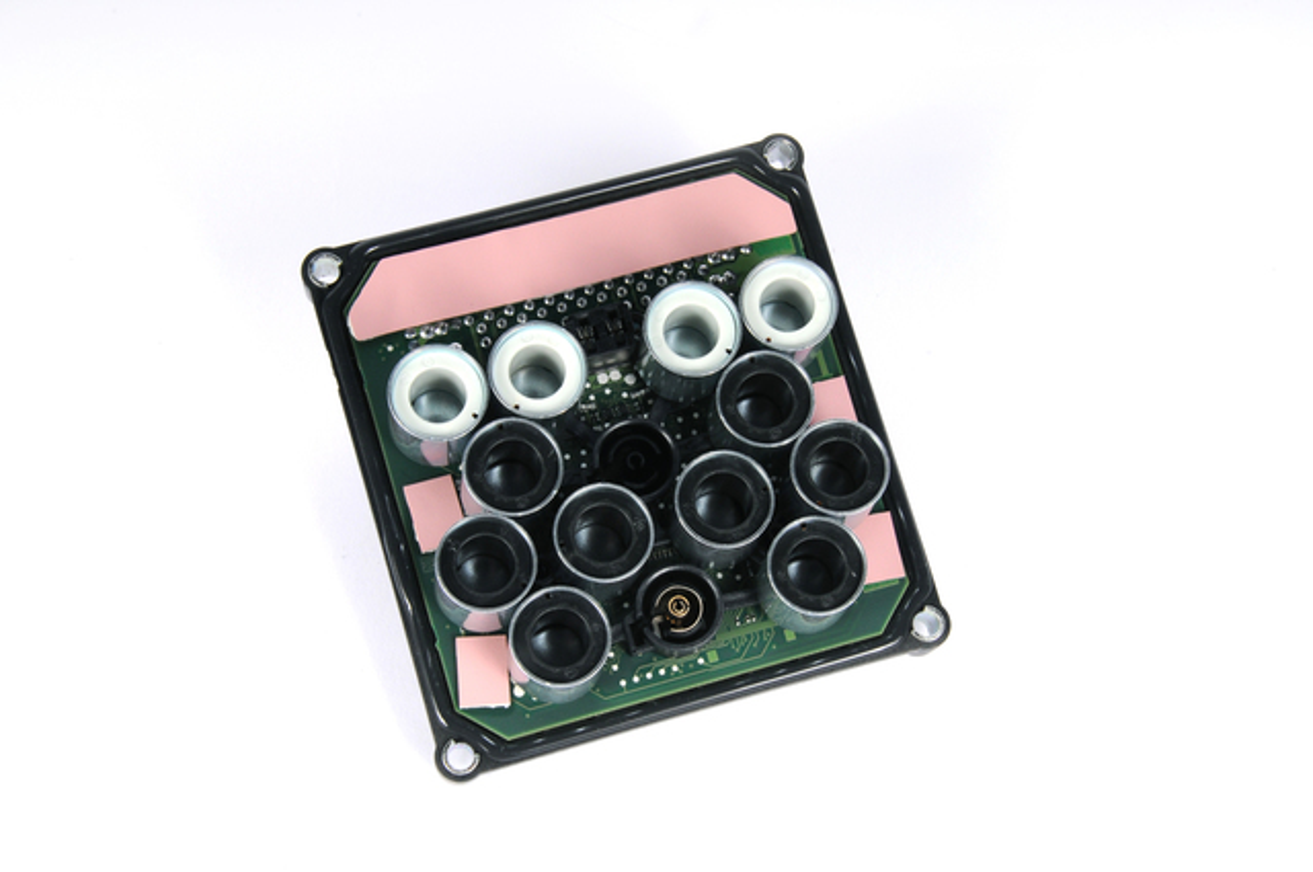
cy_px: 436
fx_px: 3005
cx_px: 656
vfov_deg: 16.5
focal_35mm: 82
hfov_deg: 24.6
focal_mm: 55
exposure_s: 1/200
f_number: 25
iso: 320
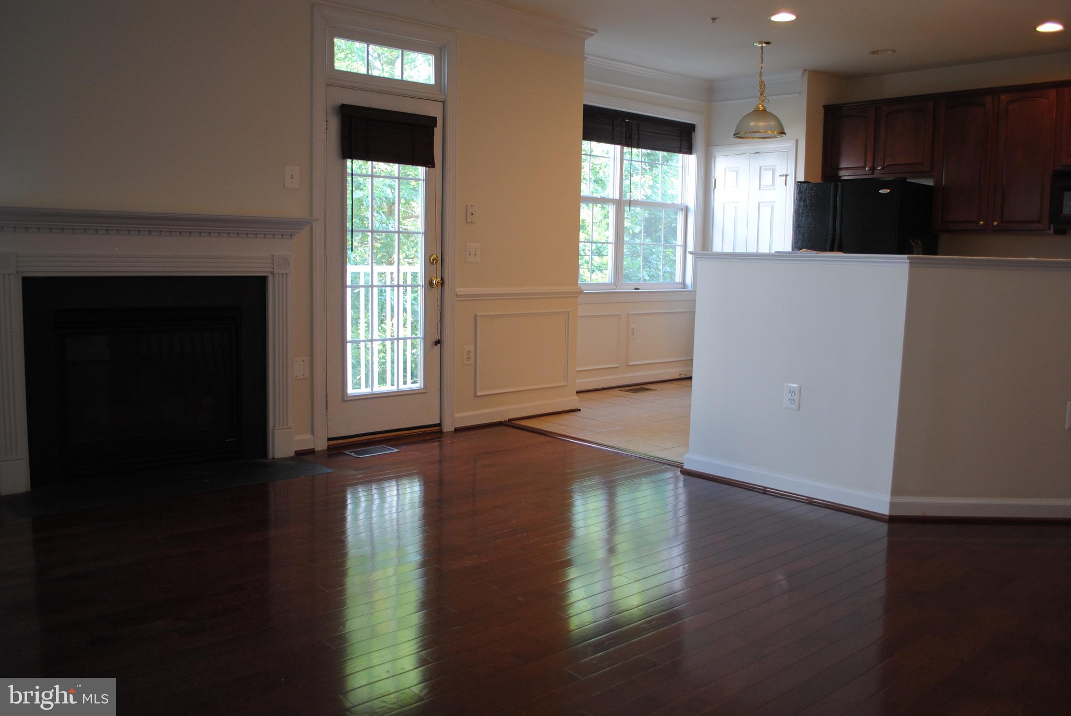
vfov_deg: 43.7
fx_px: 893
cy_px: 358
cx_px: 536
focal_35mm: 30
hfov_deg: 61.9
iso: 220
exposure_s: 1/30
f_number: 3.8
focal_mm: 20
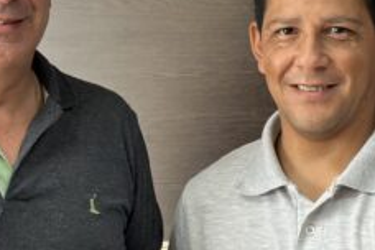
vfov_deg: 8.2
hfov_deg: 12.2
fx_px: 1750
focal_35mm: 168
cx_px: 166
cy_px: 173
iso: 125
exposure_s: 1/121
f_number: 1.78
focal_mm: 6.86
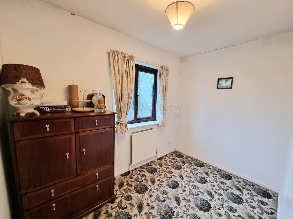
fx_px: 110
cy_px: 110
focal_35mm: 13
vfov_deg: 89.9
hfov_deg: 106.2
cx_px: 146
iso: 320
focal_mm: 2.2
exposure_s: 1/50
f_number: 2.2
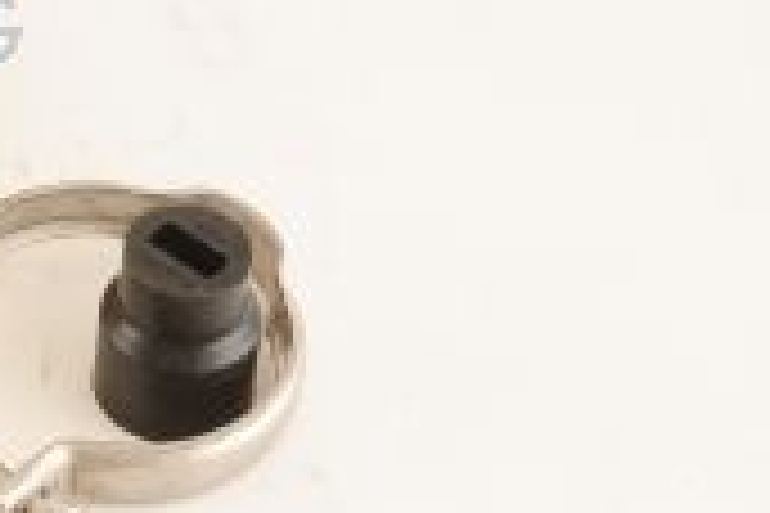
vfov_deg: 7.8
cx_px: -428
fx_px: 3743
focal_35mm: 175
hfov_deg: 11.2
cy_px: -43
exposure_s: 1/160
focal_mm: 50
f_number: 13
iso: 1600
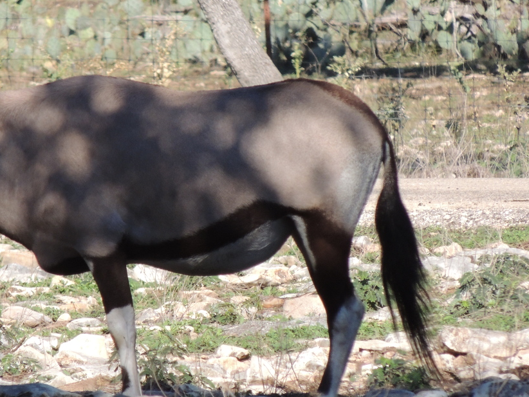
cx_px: 171
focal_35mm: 1245
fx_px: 19032
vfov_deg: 1.2
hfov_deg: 1.6
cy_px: 206
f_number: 5.2
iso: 360
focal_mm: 142.6
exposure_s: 1/1000
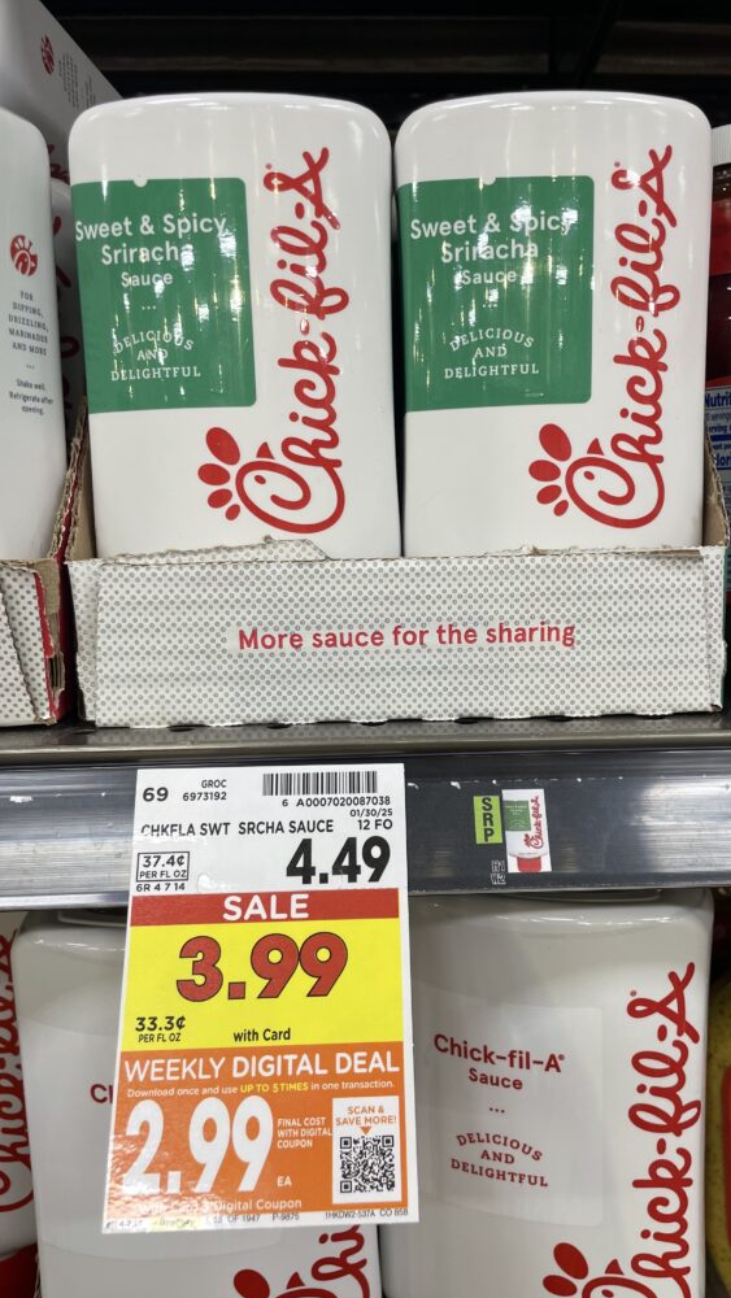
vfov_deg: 66.0
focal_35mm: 29
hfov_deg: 40.2
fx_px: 999
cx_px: 405
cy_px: 663
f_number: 1.6
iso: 64
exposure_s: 1/120
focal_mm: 4.2
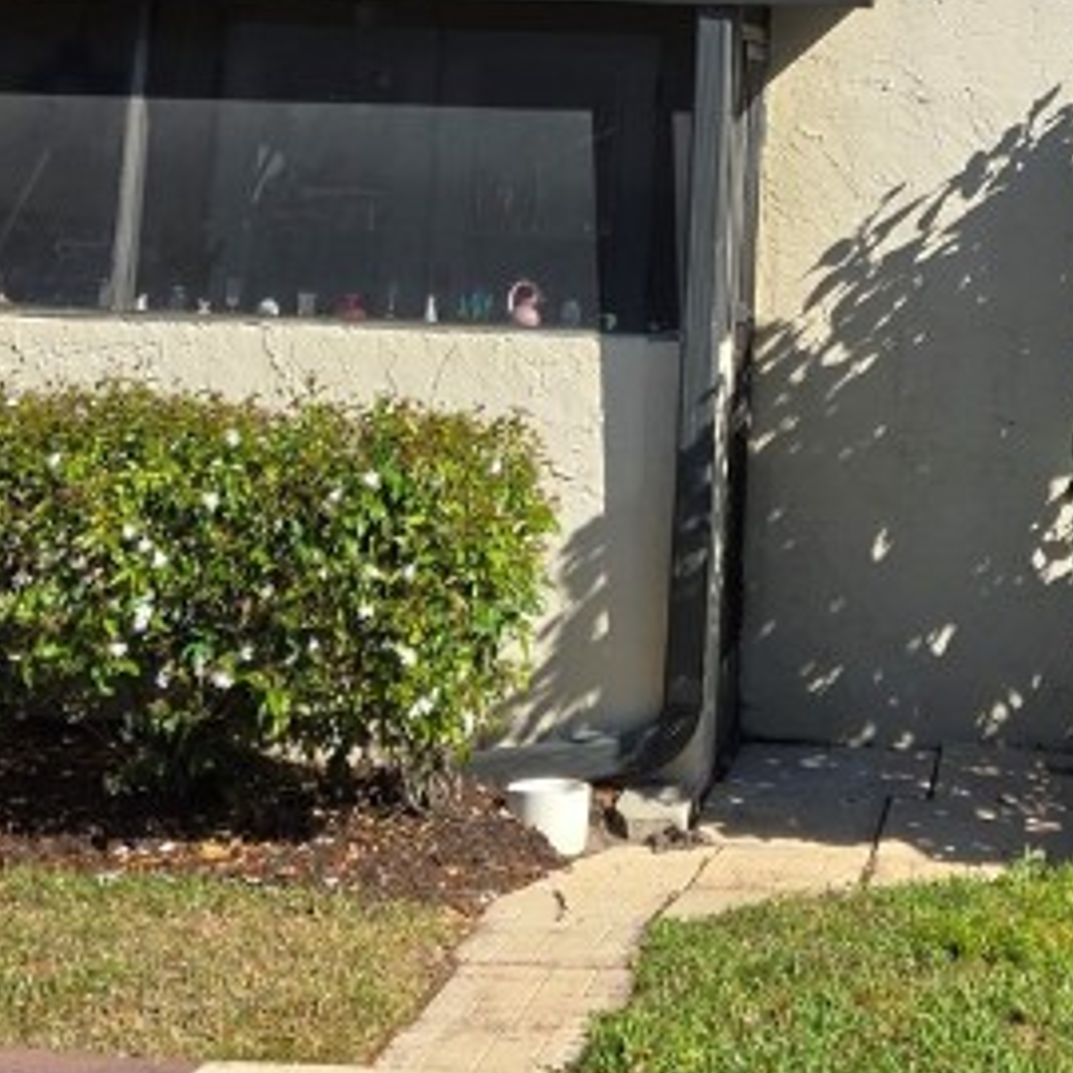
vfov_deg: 20.0
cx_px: 870
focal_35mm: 77
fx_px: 2700
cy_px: -437
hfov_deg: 22.2
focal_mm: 5.4
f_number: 1.8
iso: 25
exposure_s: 1/1770
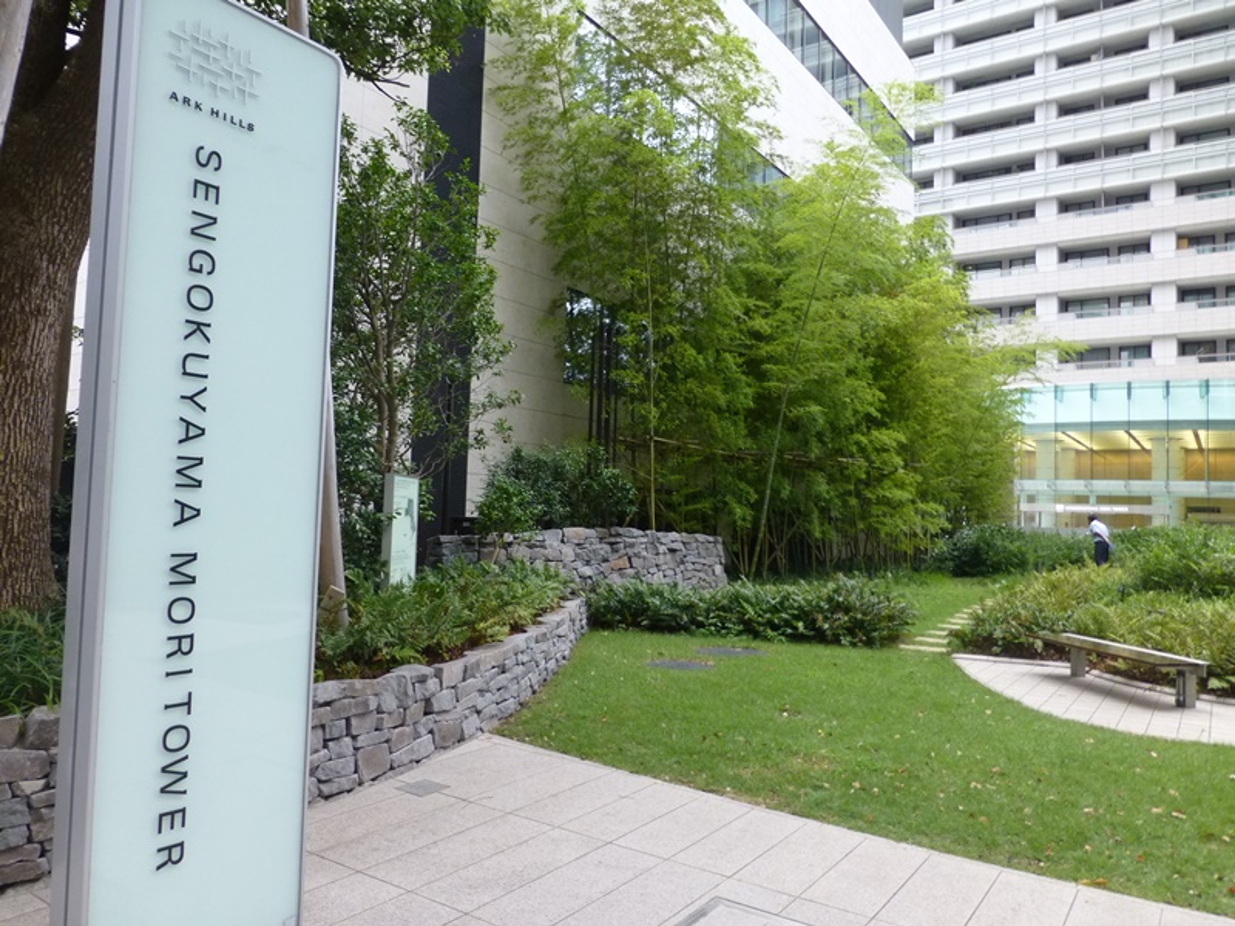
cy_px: 463
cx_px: 618
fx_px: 856
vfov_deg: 56.8
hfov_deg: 71.6
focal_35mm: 24
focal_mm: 4.3
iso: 200
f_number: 3.3
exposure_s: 1/60
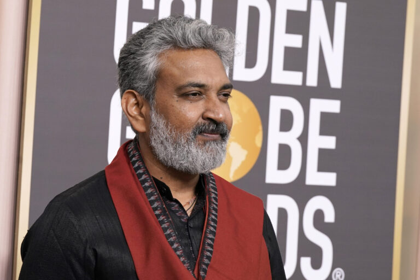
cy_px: 140
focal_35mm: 193
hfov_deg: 10.7
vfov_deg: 7.1
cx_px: 210
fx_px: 2251
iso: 1600
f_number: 8
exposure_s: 1/640
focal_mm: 129
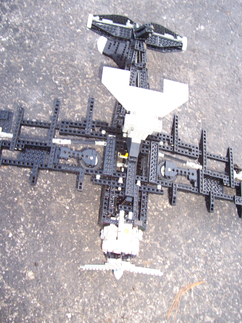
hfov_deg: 38.7
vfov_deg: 50.1
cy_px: 162
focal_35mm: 37
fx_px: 345
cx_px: 121
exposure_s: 1/15
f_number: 2.8
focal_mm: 5.6
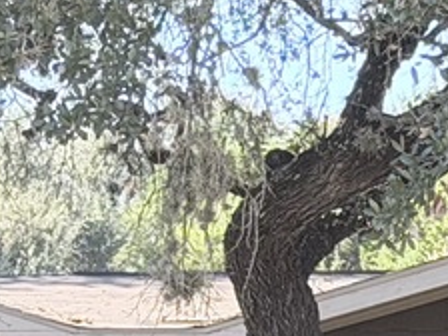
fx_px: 3986
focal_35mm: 308
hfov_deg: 6.4
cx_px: 532
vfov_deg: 4.8
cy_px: 476
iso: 80
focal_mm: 6.76
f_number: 1.78
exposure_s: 1/420
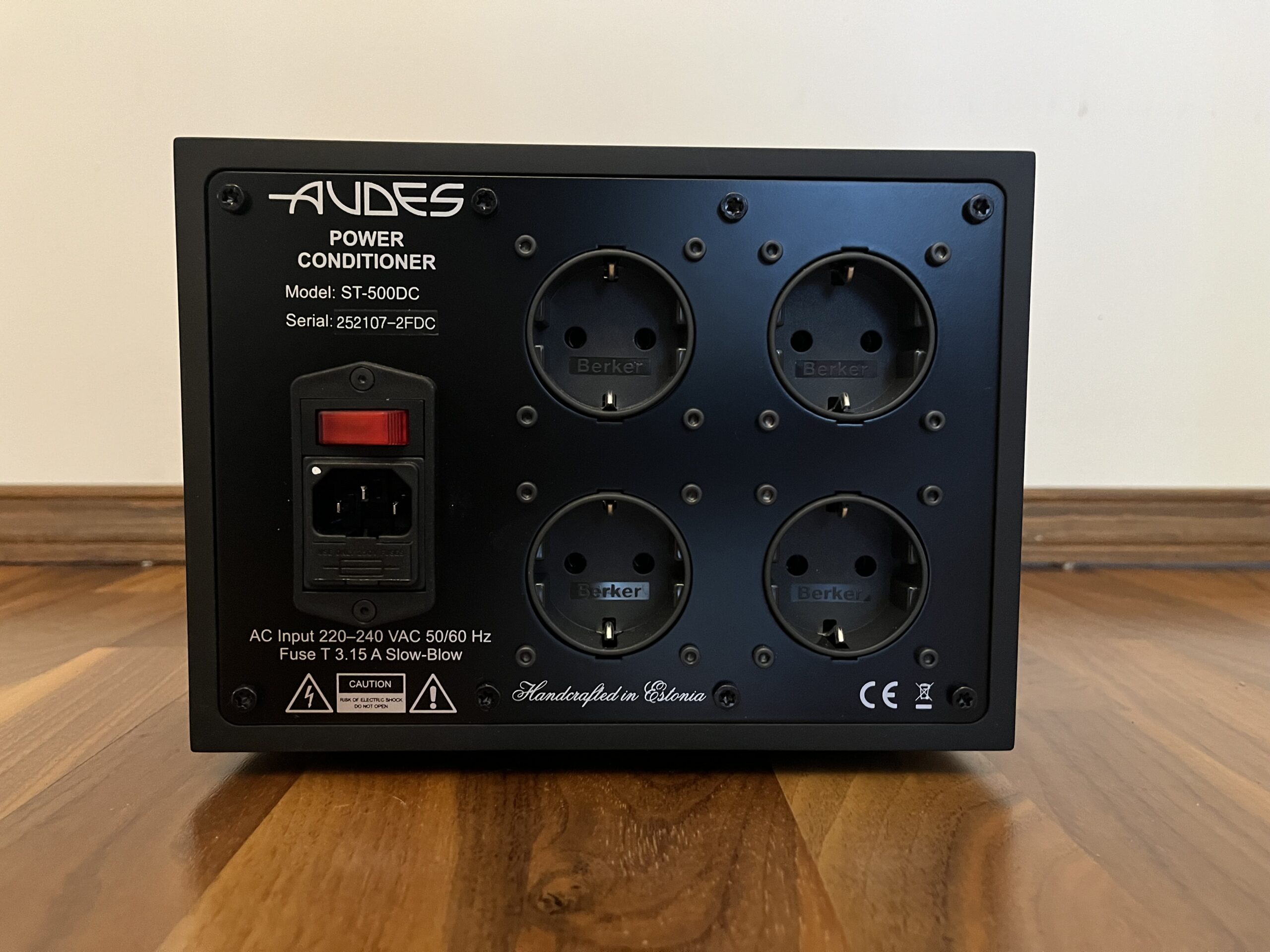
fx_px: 954
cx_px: 635
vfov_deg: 53.1
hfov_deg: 67.3
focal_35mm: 26
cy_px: 476
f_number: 1.6
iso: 640
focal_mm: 5.1
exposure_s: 1/25
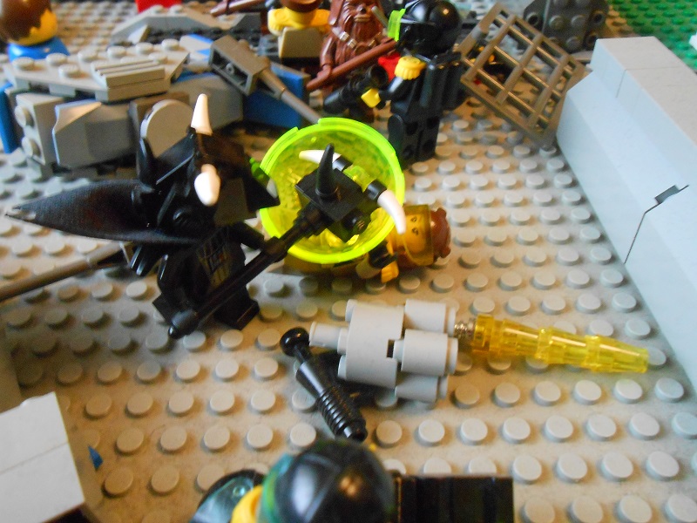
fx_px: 604
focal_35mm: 30
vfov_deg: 46.8
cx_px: 348
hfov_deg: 60.0
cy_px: 262
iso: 800
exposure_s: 1/8
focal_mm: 5.3
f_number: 3.8
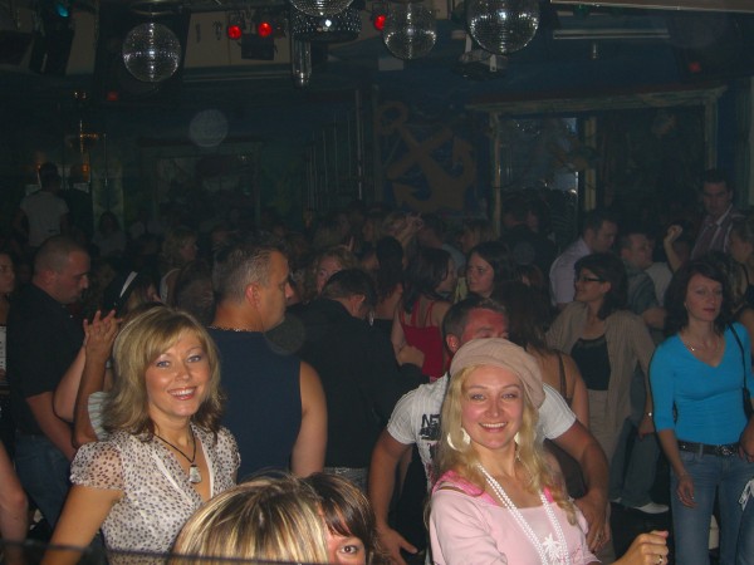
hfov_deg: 41.2
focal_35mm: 46
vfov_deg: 31.5
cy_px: 282
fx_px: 1002
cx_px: 377
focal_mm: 9.5
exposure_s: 1/60
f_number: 3.1
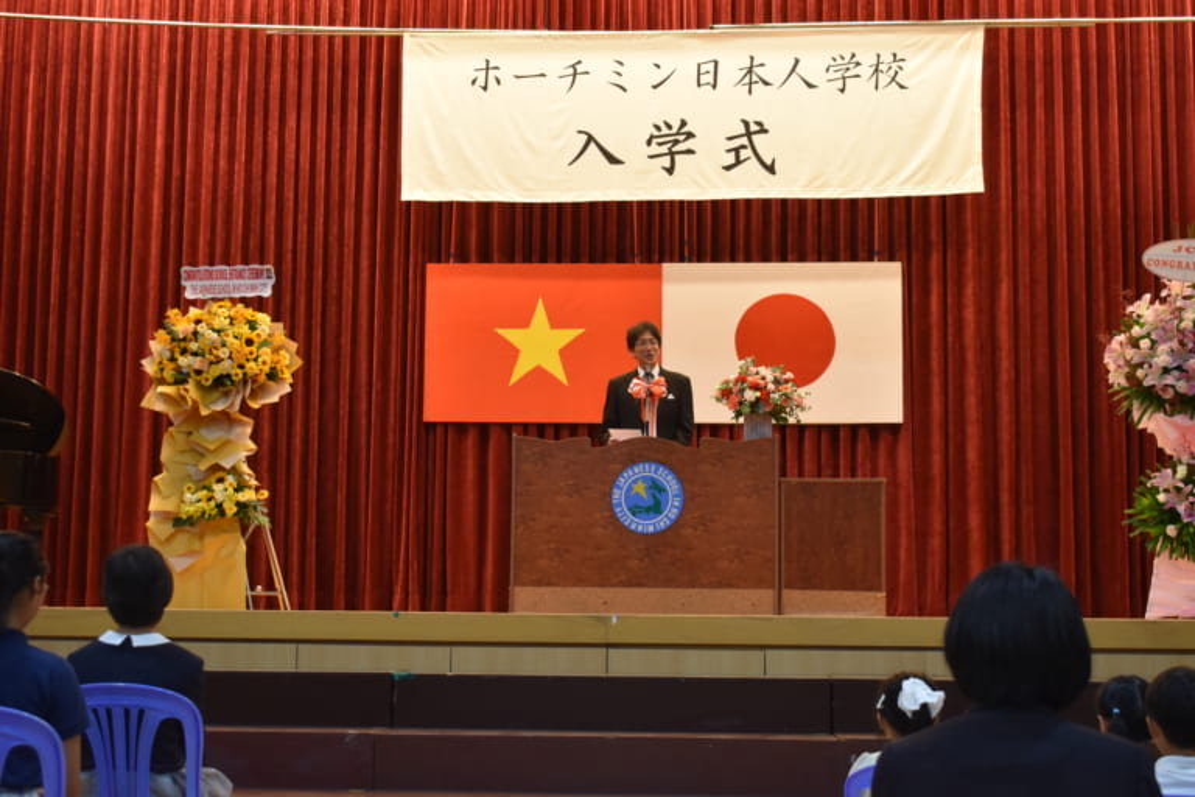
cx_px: 598
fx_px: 1743
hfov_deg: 37.9
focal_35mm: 52
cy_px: 398
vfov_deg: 25.8
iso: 1000
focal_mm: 35
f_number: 4.5
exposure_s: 1/60
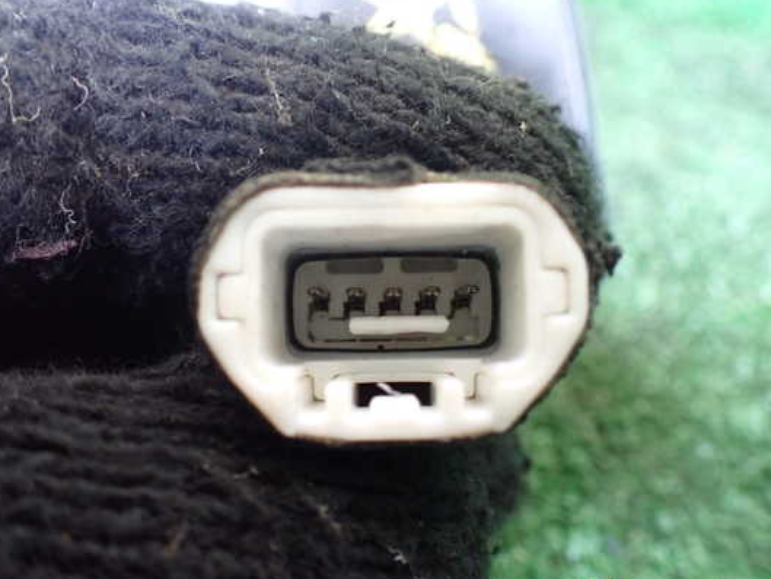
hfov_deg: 53.9
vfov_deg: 41.8
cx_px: 392
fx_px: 757
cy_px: 286
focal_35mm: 34
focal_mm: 5.4
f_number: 2.3
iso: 800
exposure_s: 1/40
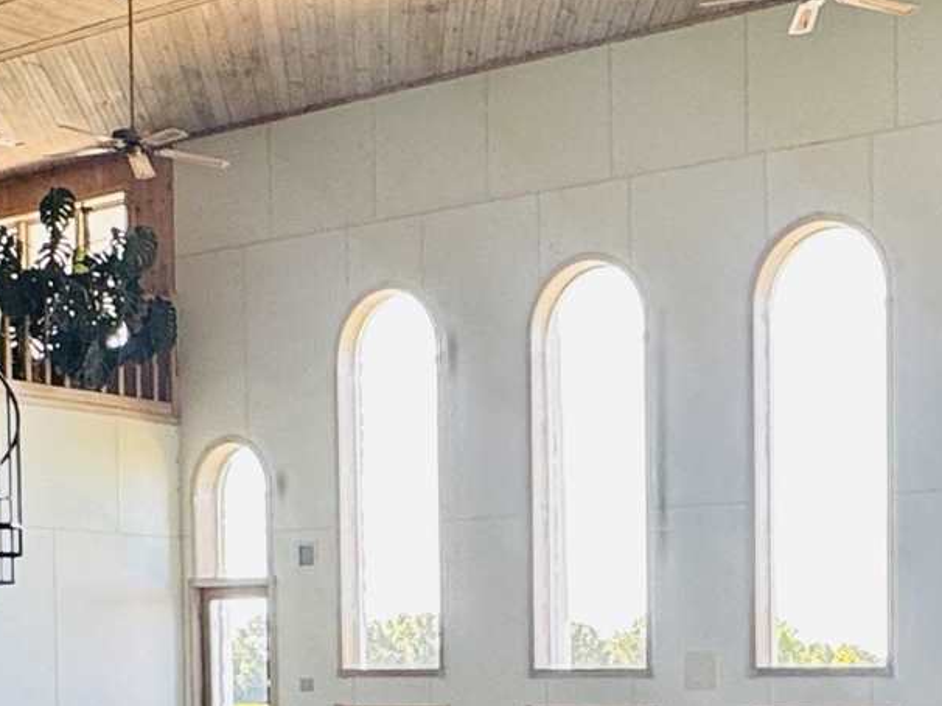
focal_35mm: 71
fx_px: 1931
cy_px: 787
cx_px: 799
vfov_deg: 19.8
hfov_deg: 26.7
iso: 125
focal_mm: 2.22
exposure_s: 1/99
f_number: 2.2
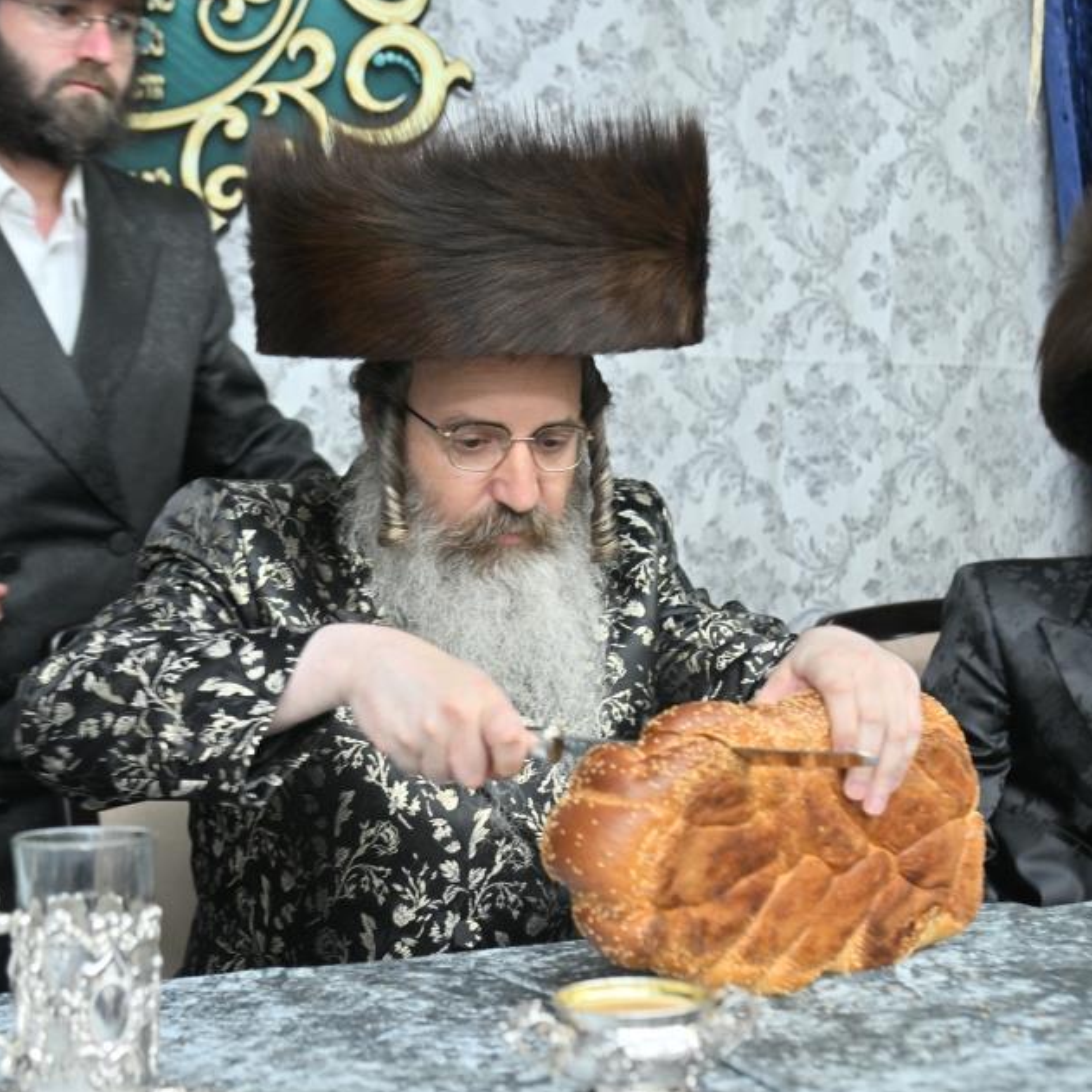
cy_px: 558
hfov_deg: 25.0
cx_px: 547
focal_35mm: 69
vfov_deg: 25.0
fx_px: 2463
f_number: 4
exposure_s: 1/160
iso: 640
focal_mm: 50
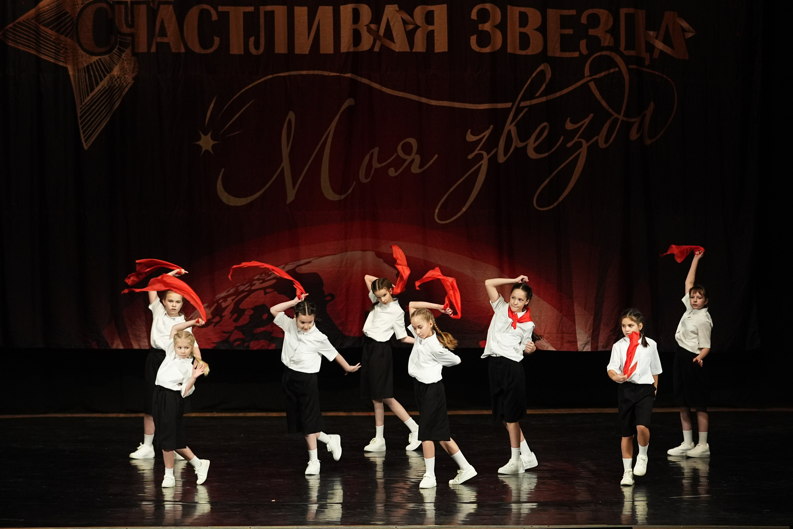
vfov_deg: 11.9
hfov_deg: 17.8
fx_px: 2533
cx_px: 396
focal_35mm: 115
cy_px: 264
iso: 3200
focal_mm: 77
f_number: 2.8
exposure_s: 1/400
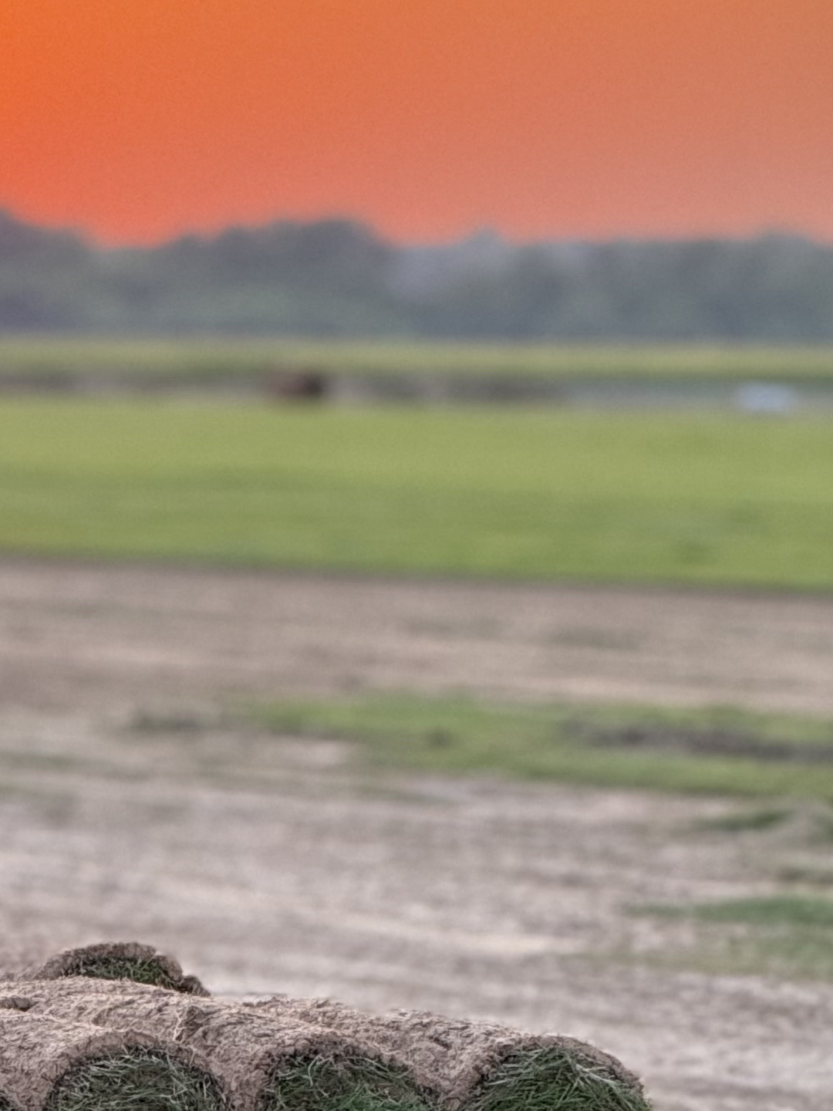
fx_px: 10781
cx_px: -312
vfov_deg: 5.9
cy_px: 847
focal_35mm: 336
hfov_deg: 4.4
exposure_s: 1/99
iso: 400
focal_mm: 15.66
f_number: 2.8
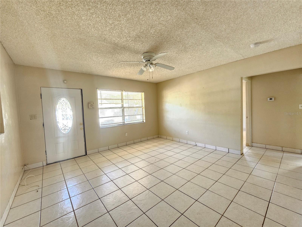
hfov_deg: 106.2
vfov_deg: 89.9
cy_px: 114
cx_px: 151
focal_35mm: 13
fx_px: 113
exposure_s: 1/30
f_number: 2.2
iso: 320
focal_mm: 2.2
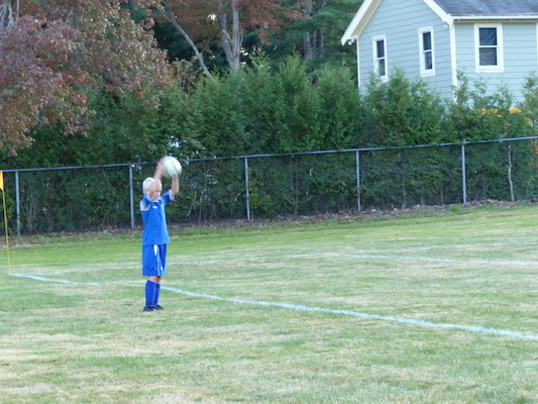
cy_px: 202
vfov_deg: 11.8
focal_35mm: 126
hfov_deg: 15.6
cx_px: 269
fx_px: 1959
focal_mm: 22.6
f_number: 8
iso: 400
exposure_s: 1/25
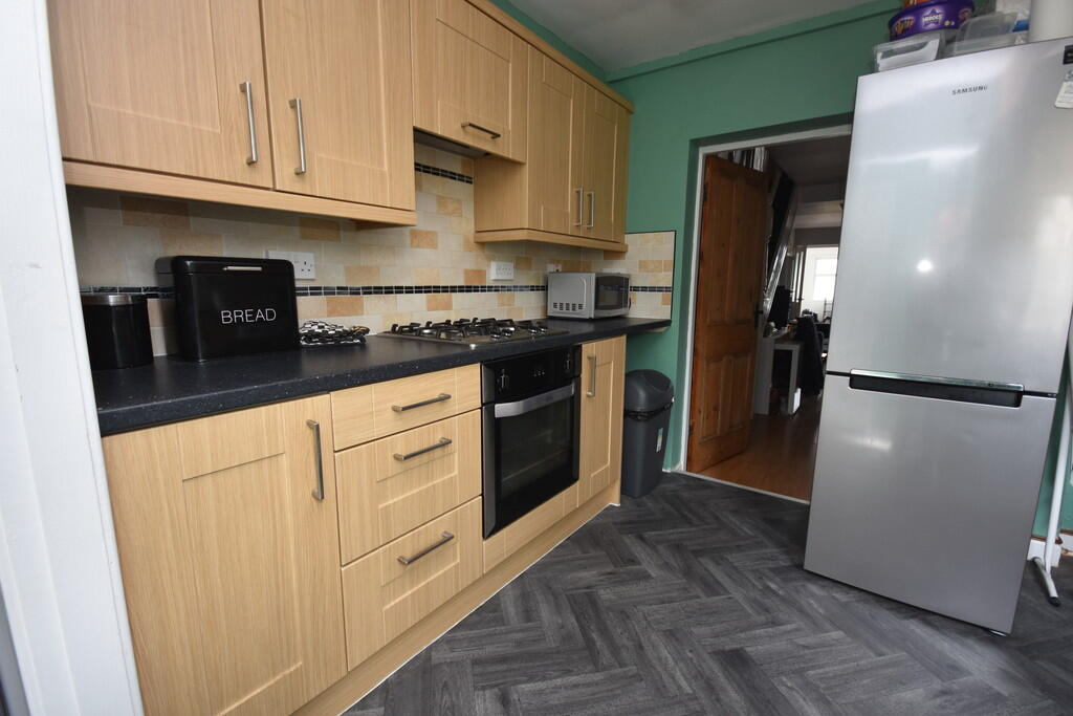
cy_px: 358
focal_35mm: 15
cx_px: 536
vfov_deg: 77.3
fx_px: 447
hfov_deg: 100.4
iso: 320
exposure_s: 1/60
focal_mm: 10
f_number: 4
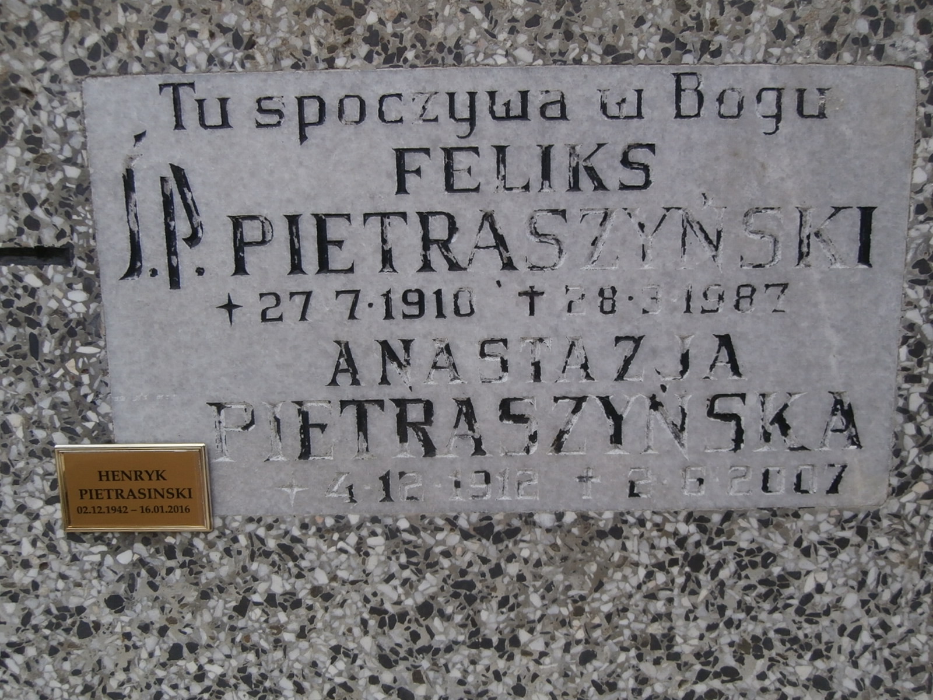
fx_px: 647
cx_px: 466
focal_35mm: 24
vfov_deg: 56.8
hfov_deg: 71.6
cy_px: 350
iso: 100
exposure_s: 1/100
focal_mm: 4.2
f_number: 3
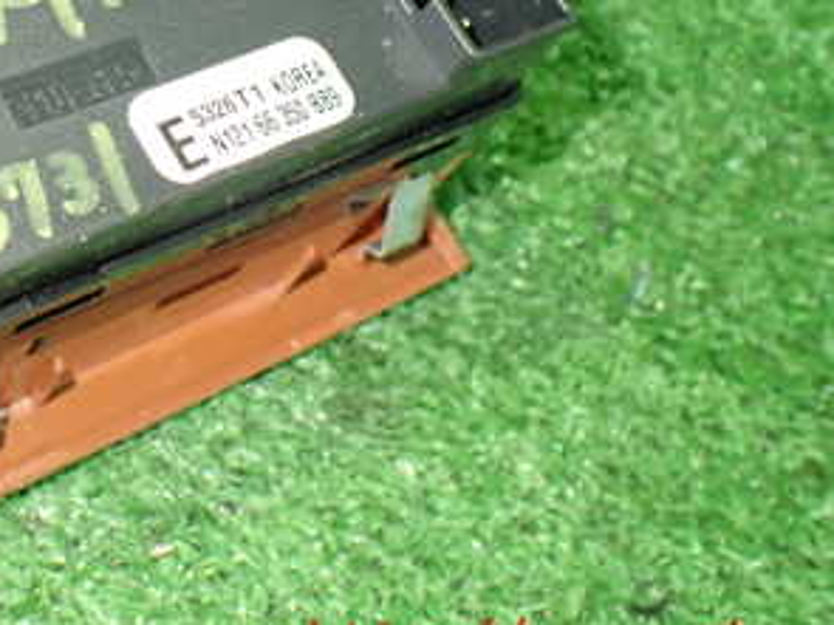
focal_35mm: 61
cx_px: 99
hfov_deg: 30.4
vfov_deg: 23.3
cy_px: 48
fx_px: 1469
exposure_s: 1/40
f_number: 2.3
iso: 800
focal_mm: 5.4
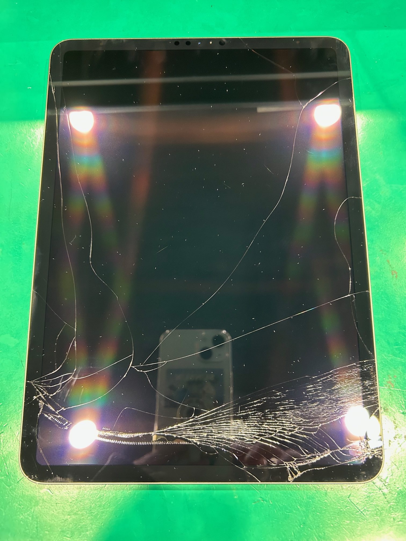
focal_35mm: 26
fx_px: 407
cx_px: 203
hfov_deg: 53.1
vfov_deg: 67.3
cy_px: 270
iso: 400
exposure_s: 1/50
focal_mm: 5.7
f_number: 1.5
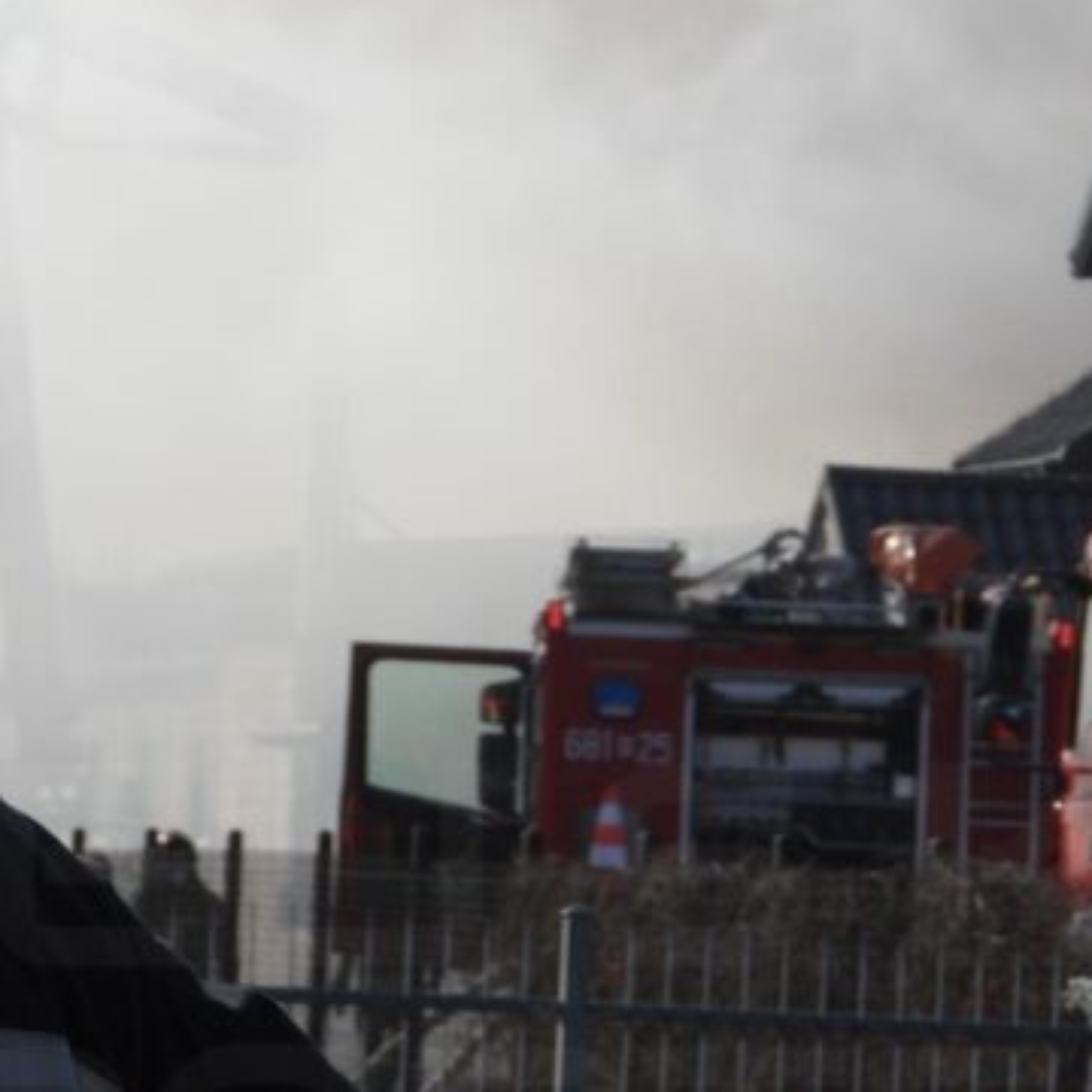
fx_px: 12099
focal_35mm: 339
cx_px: -3
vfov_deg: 5.2
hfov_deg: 5.2
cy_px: 592
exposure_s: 1/1250
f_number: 4
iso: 100
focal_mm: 24.3
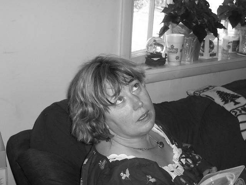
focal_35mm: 57
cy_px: 92
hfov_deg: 33.8
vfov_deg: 25.7
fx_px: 405
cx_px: 123
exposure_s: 1/60
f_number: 3.4
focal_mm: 8.6
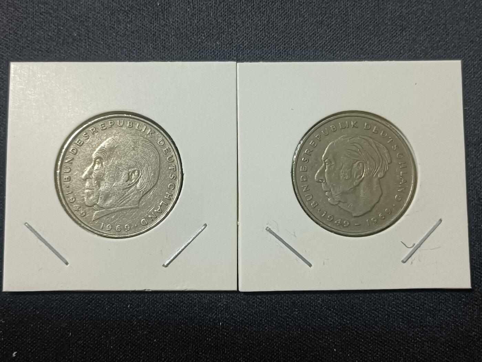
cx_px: 241
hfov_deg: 43.9
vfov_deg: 33.6
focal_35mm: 43
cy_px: 181
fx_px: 599
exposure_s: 1/33.3
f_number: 1.8
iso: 1294
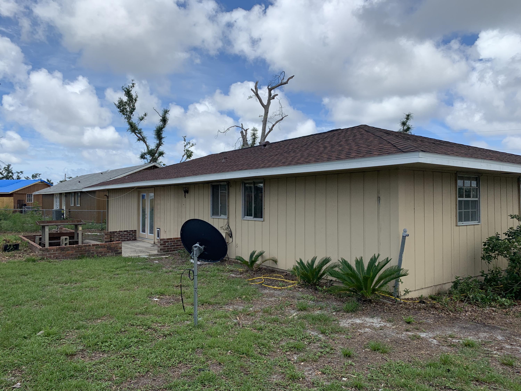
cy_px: 196
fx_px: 391
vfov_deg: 53.1
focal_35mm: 26
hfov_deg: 67.3
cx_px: 260
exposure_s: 1/2545
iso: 25
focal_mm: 4.25
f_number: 1.8
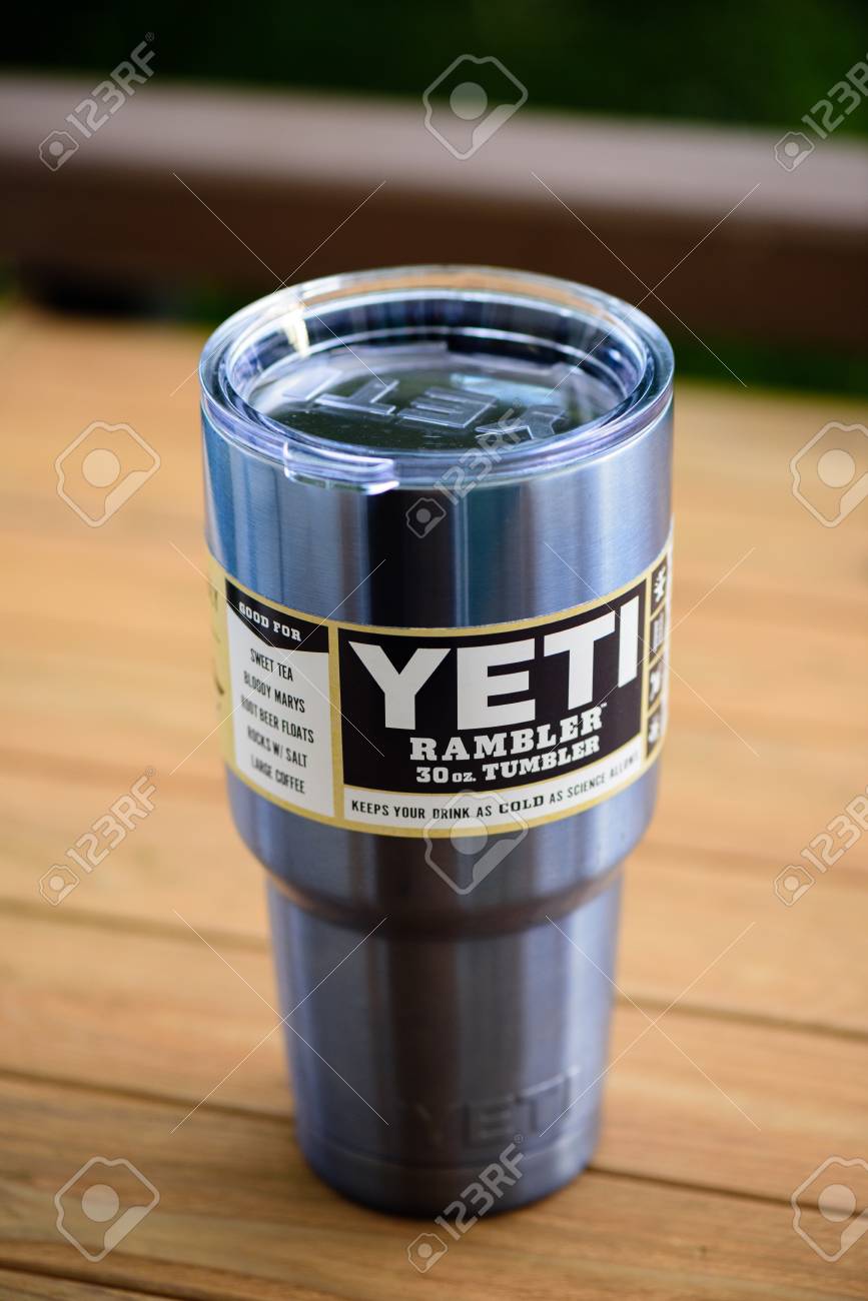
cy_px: 650
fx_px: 3796
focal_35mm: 105
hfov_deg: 13.0
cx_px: 434
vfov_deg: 19.5
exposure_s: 1/160
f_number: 4
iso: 560
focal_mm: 105
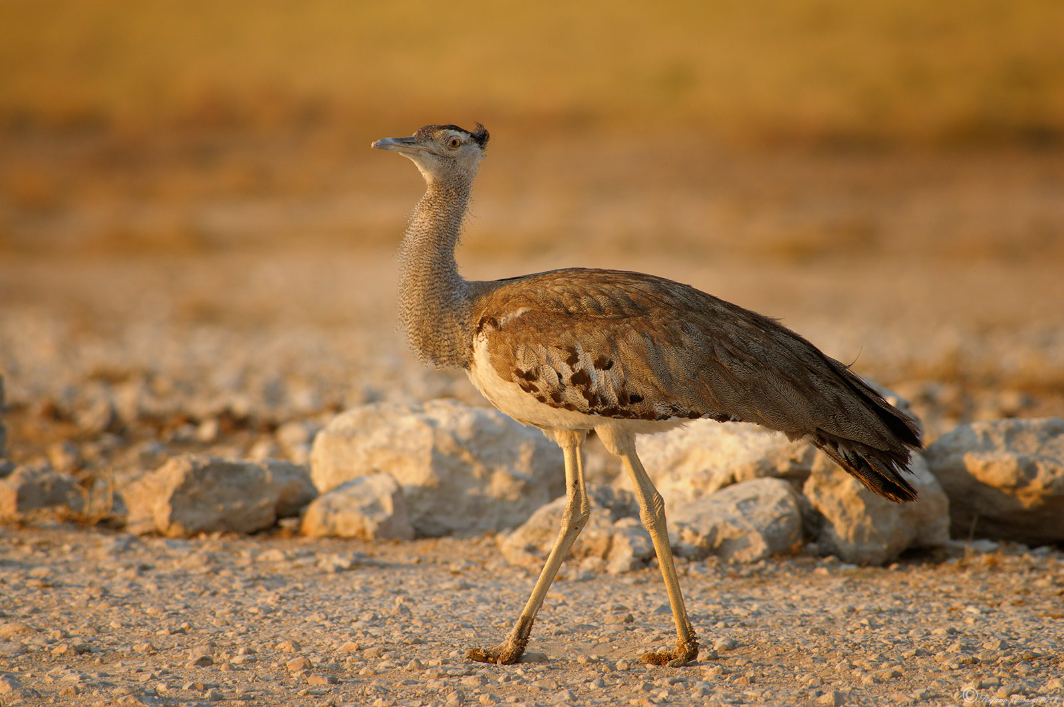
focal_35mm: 630
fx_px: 18599
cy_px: 354
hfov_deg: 3.3
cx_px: 532
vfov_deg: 2.2
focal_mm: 420
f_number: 8
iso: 320
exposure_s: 1/320
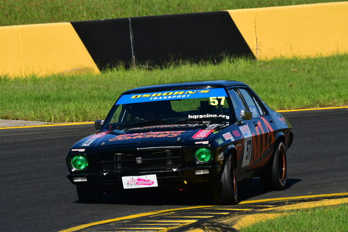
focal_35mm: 585
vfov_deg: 2.4
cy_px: 116
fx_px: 5657
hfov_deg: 3.5
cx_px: 174
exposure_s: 1/640
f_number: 13
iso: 400
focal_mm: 390
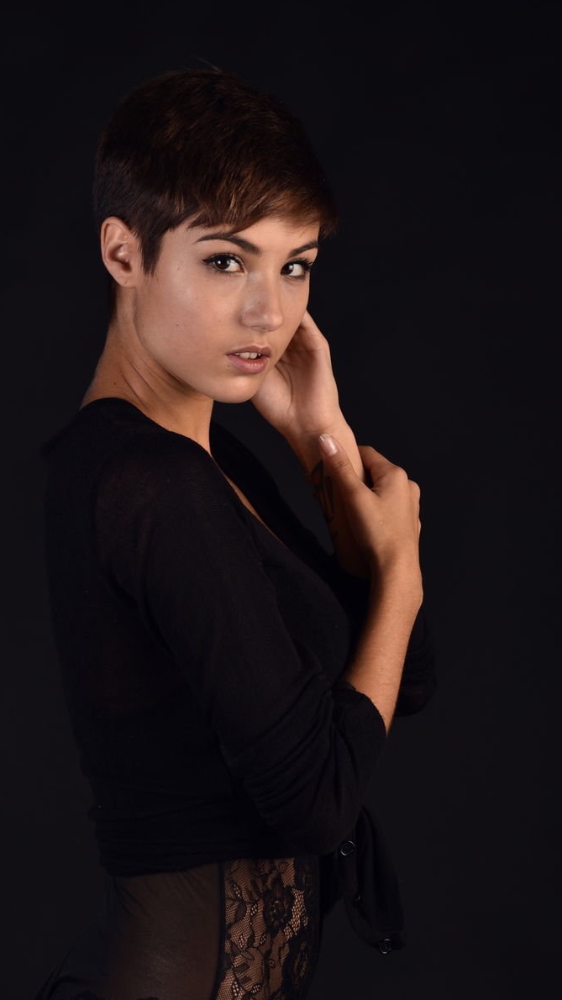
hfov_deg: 10.9
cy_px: 501
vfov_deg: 19.3
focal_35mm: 111
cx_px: 278
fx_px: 2942
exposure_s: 1/100
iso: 100
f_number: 8
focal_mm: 105
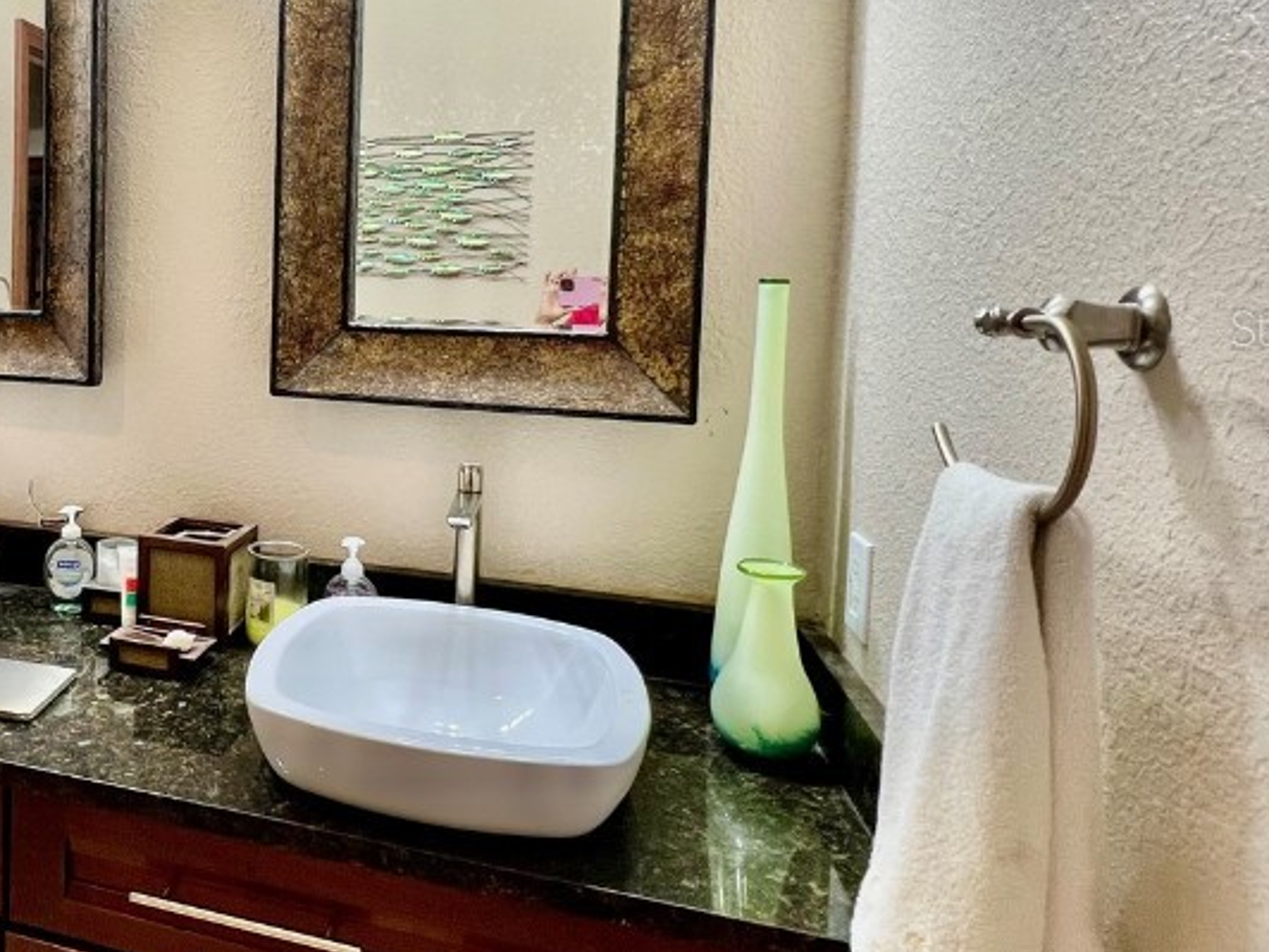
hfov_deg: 62.8
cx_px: 234
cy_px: 327
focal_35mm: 25
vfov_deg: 53.9
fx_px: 916
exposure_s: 1/120
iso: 125
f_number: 1.8
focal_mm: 1.57
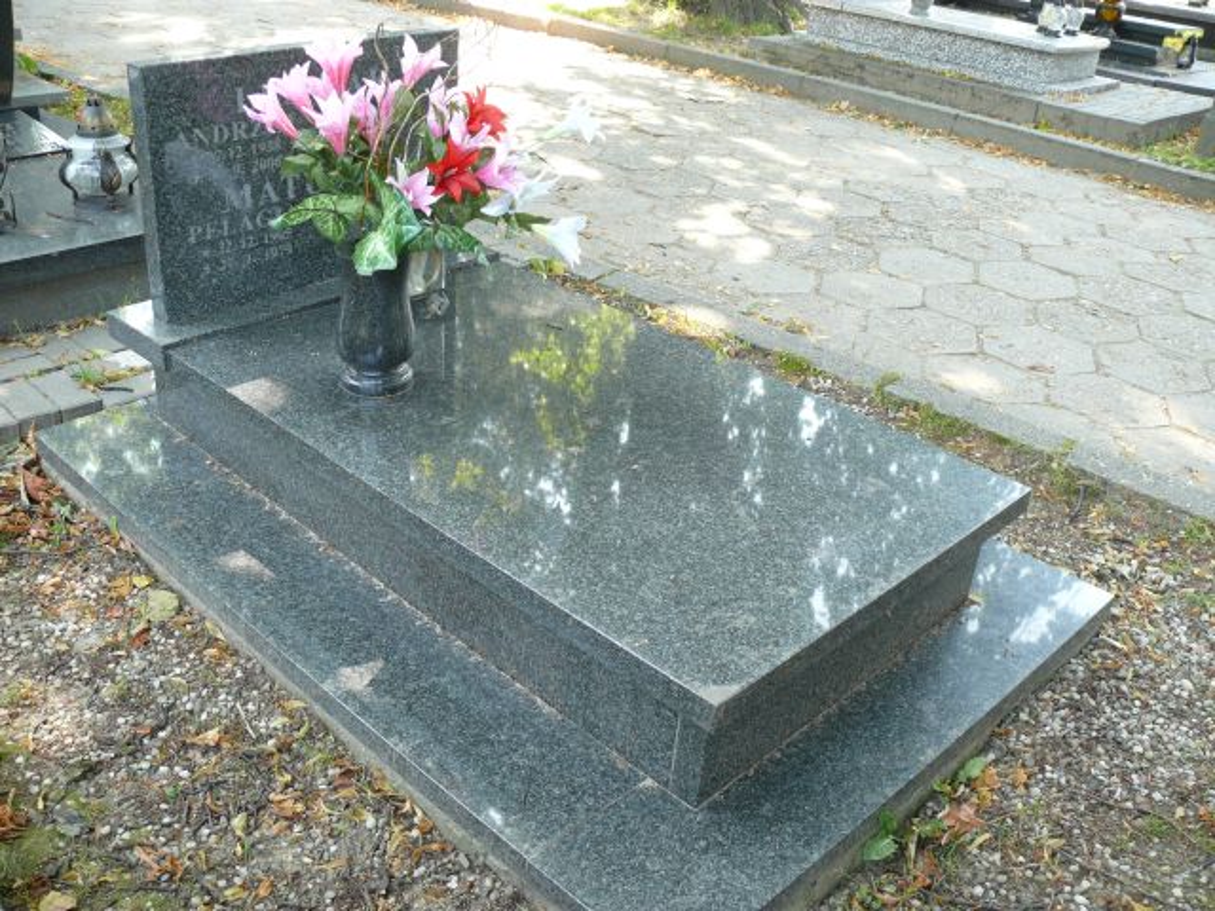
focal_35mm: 35
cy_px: 456
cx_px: 608
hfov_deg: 52.6
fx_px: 1228
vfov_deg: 40.7
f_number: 2.8
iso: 100
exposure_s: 1/50
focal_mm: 7.4
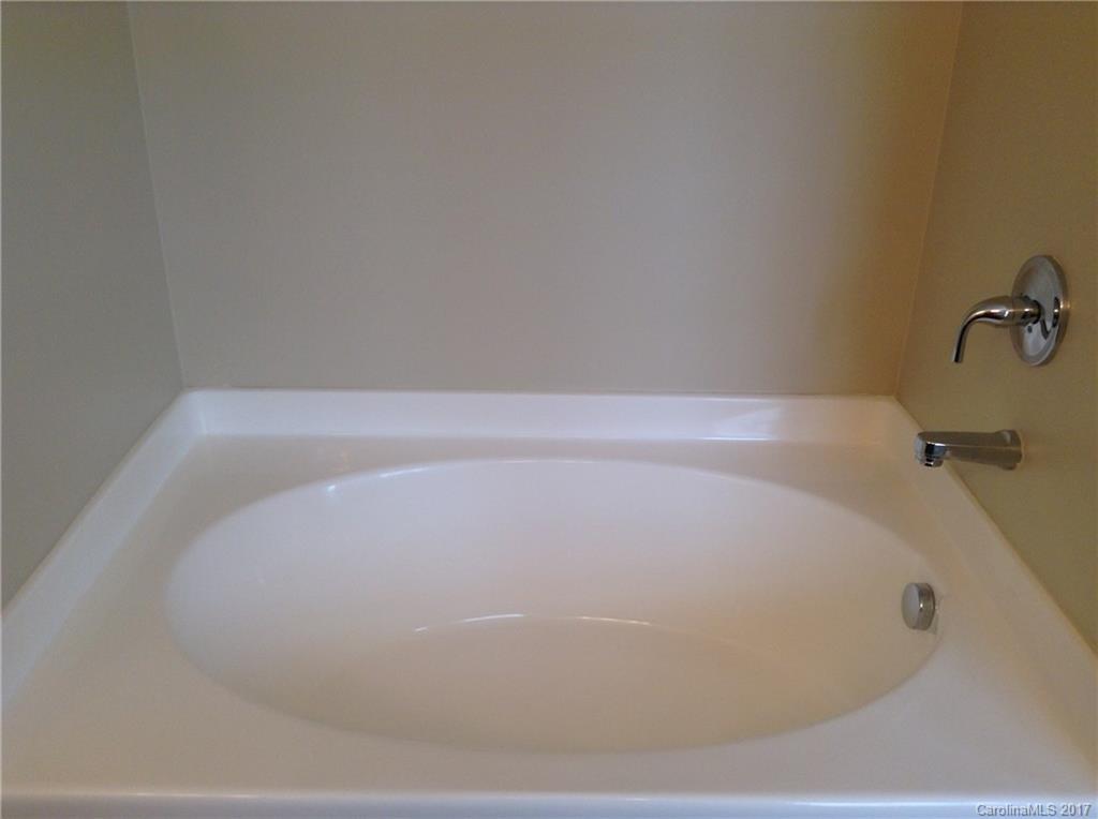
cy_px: 410
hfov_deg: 55.4
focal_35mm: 33
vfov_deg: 42.8
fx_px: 1045
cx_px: 549
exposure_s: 1/24
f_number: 2.4
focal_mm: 3.3
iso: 32
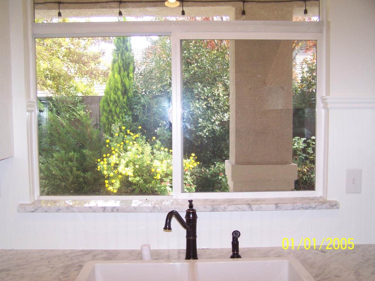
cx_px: 188
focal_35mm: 38
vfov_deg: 37.7
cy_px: 140
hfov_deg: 49.0
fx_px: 412
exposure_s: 1/90
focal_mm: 6.3
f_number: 2.8
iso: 140
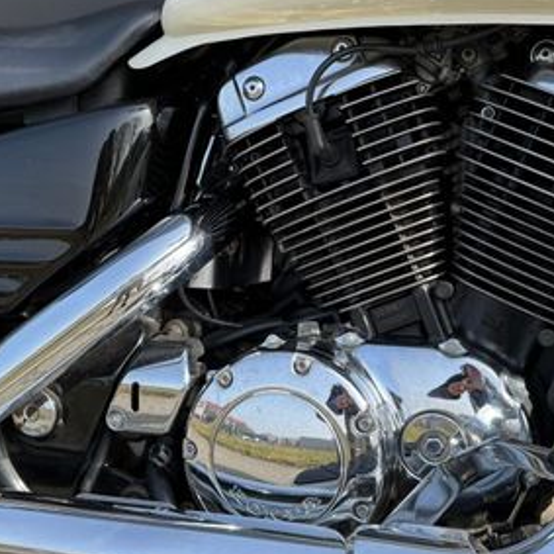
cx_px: 337
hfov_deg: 35.2
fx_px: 869
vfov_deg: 35.2
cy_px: 221
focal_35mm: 48
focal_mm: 6.76
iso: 80
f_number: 1.78
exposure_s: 1/1361
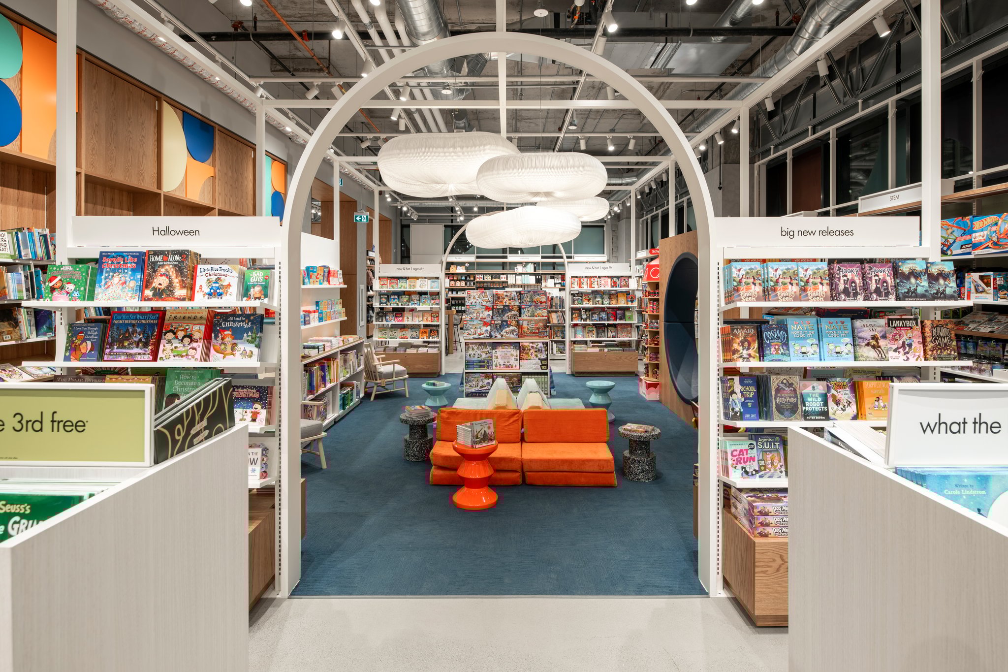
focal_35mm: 19
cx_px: 504
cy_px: 336
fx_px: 532
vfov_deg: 64.5
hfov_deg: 86.9
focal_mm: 19
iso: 64
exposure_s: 1/2
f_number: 11
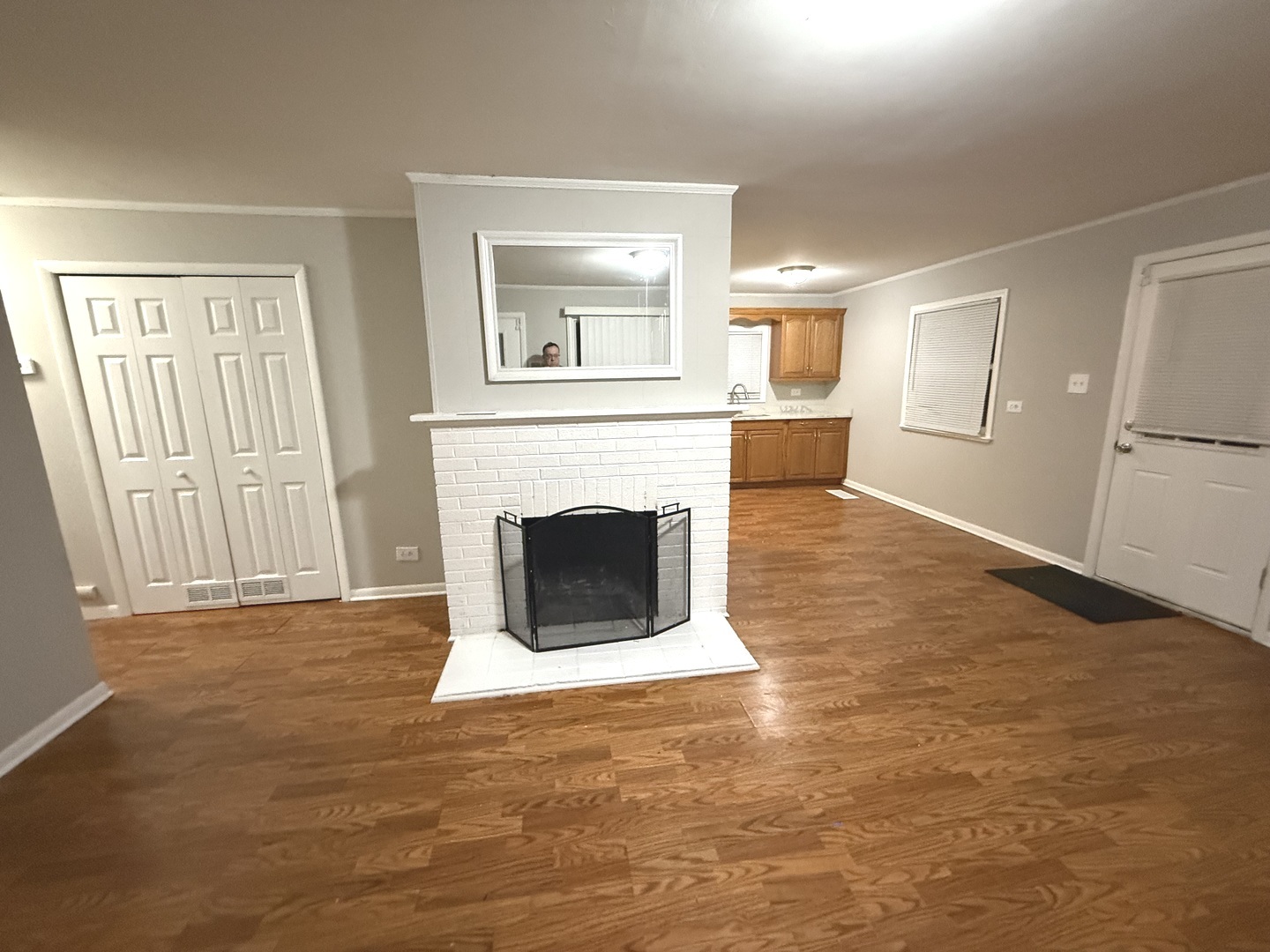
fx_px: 514
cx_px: 635
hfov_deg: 102.1
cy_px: 476
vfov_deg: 85.7
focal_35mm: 14
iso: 1000
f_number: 2.2
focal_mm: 2.22
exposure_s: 1/60
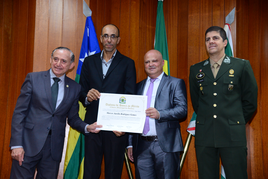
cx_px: 134
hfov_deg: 38.2
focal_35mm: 52
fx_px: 387
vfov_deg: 26.0
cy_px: 90
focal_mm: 52
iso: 2500
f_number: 4.5
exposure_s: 1/125
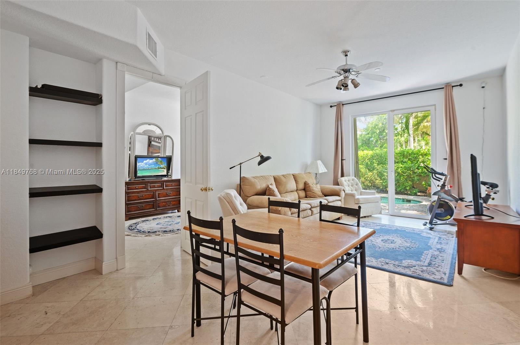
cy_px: 172
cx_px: 260
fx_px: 260
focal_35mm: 18
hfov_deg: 90.1
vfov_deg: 67.3
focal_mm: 18
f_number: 8
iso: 200
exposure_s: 1/1.67
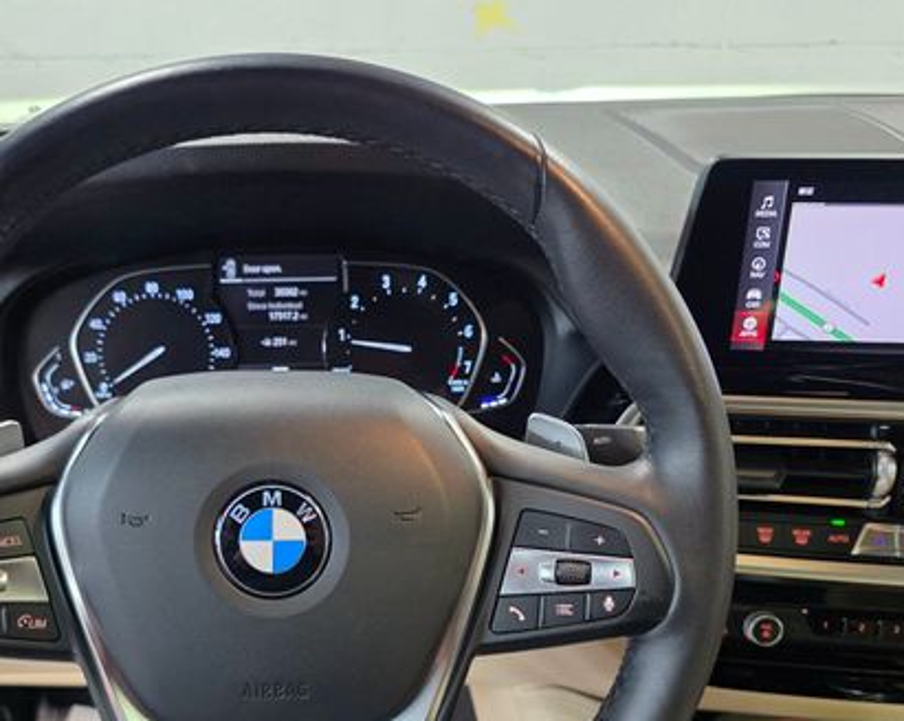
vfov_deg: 41.3
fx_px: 936
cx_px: 317
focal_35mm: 35
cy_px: 510
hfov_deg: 50.8
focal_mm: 6.3
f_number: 1.7
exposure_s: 1/120
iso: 500
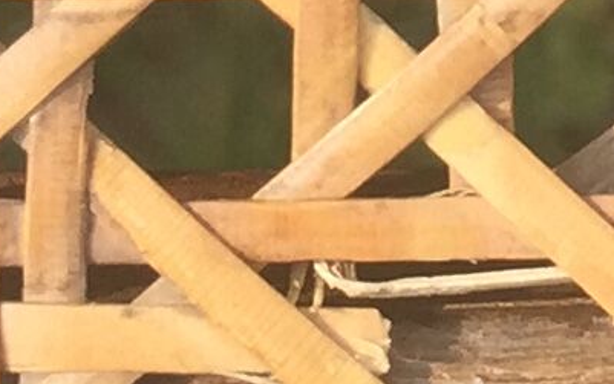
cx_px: 994
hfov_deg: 8.2
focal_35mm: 250
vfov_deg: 4.9
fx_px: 4185
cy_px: -959
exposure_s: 1/599
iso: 32
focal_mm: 4.15
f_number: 2.2
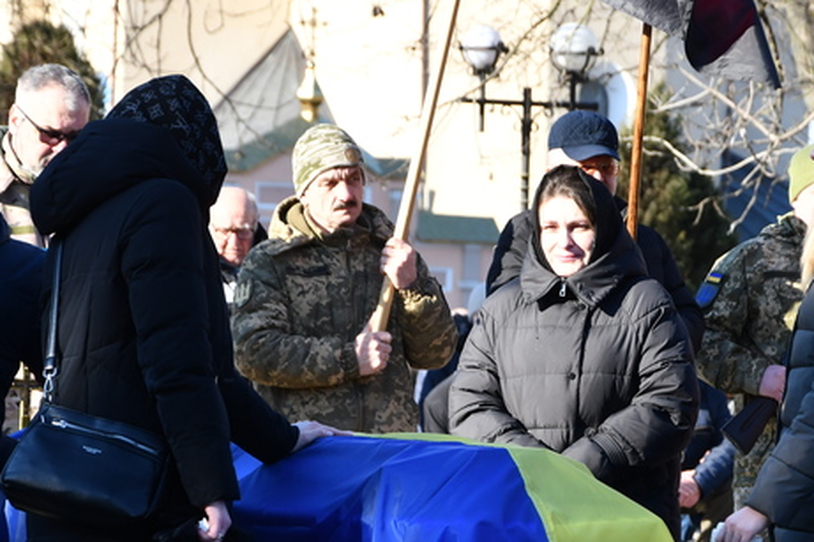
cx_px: 500
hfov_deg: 9.1
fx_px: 5108
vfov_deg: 6.1
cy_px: 375
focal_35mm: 226
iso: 400
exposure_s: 1/500
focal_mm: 85
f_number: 5.6
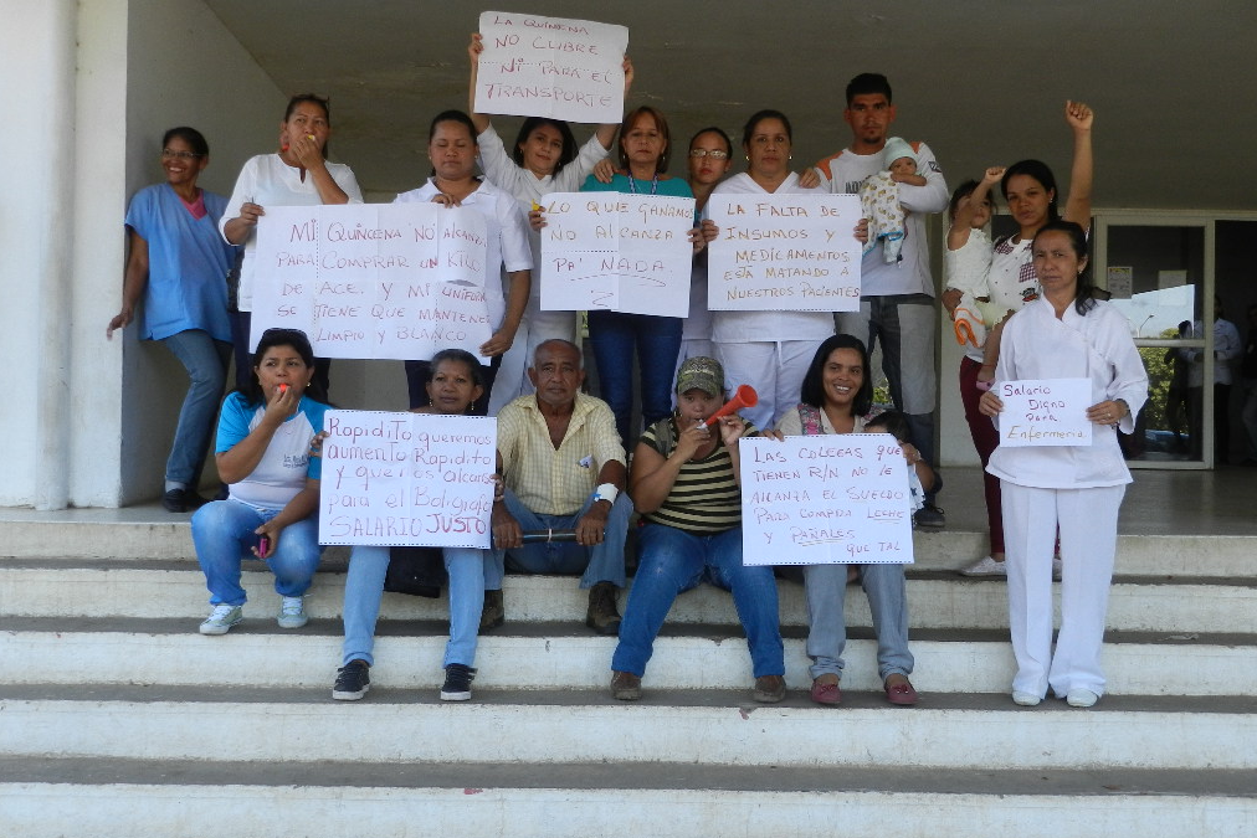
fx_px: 1397
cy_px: 397
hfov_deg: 48.5
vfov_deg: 33.4
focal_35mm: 40
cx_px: 624
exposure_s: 1/125
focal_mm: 6.7
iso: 160
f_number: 4
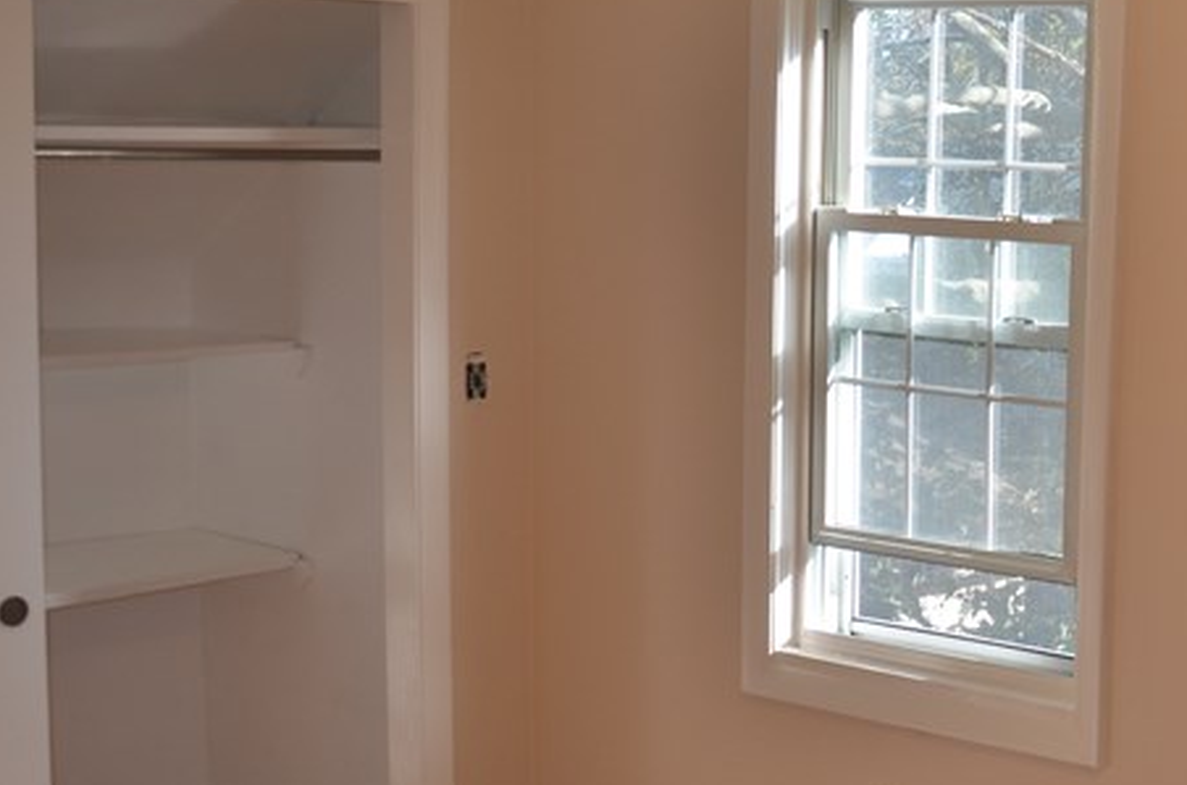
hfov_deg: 28.0
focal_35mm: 65
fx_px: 2138
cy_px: 490
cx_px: 1333
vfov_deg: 20.8
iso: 200
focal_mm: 18
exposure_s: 1/250
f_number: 4
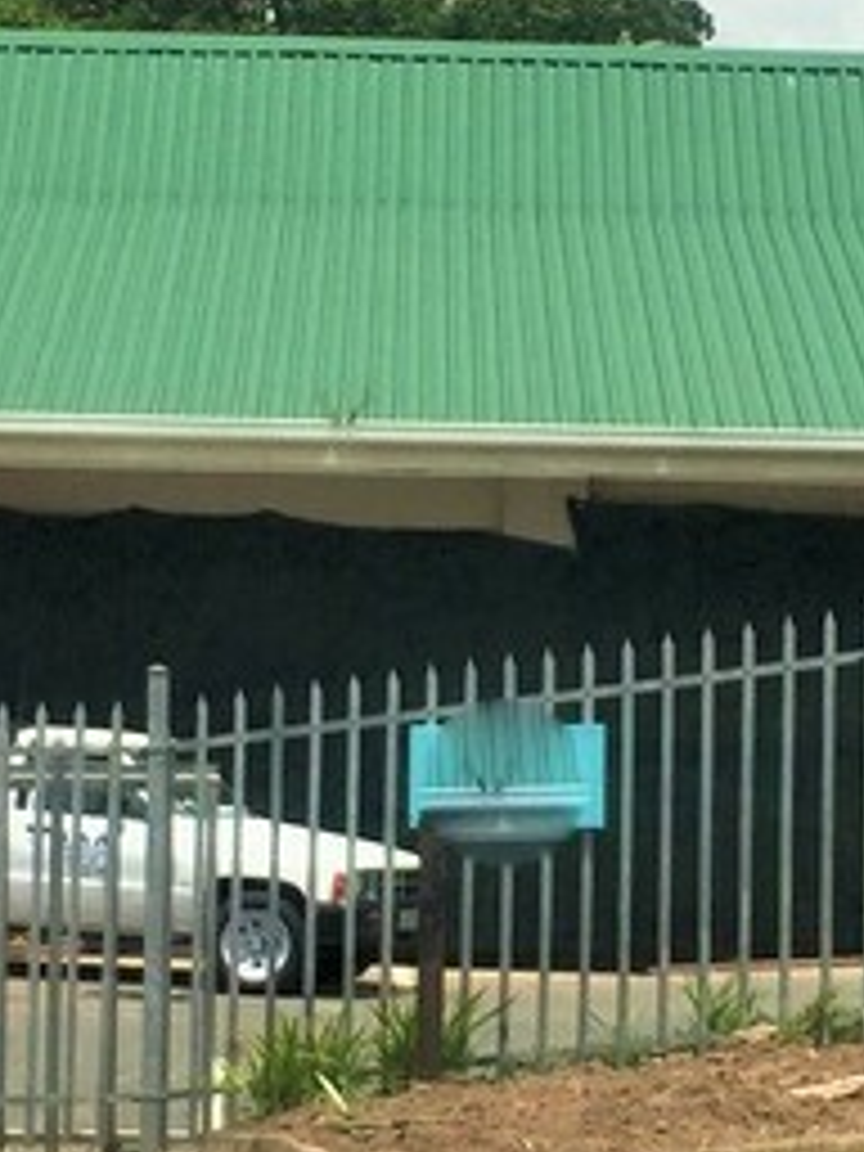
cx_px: 576
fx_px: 4526
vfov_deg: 14.5
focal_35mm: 136
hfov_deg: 10.9
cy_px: 423
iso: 32
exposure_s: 1/3968
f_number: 2.2
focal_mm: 4.15
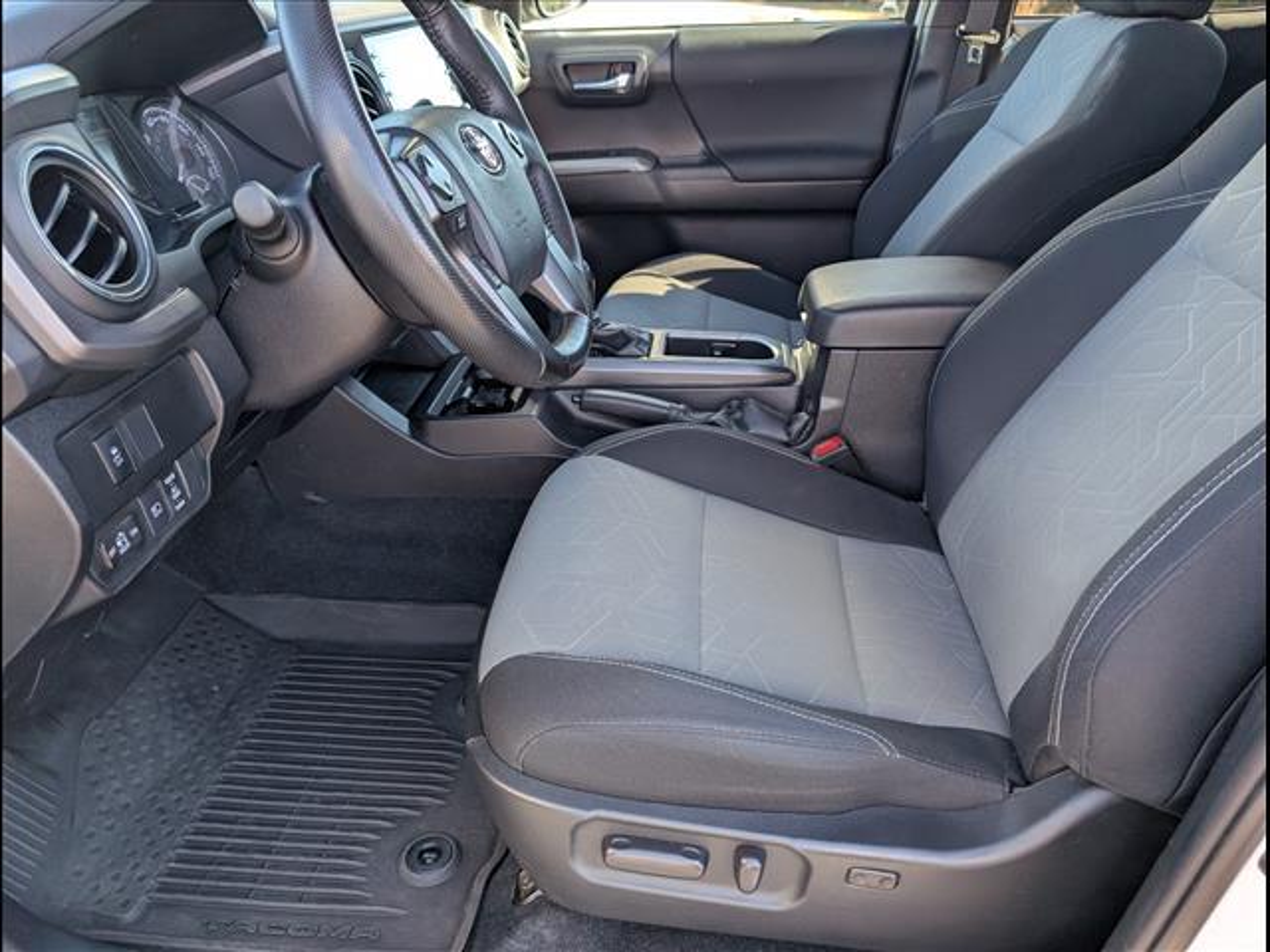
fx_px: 881
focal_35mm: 24
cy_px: 476
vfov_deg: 56.8
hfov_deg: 71.6
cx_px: 635
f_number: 1.68
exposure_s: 1/1667
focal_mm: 6.9
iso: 662
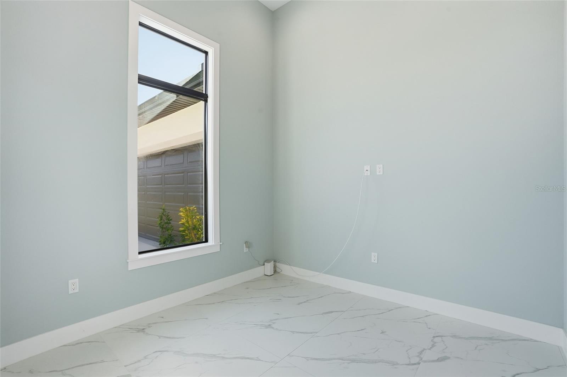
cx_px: 284
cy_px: 188
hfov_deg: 96.7
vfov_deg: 73.7
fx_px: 252
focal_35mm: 16
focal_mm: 16
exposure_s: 1/640
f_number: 9
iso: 400
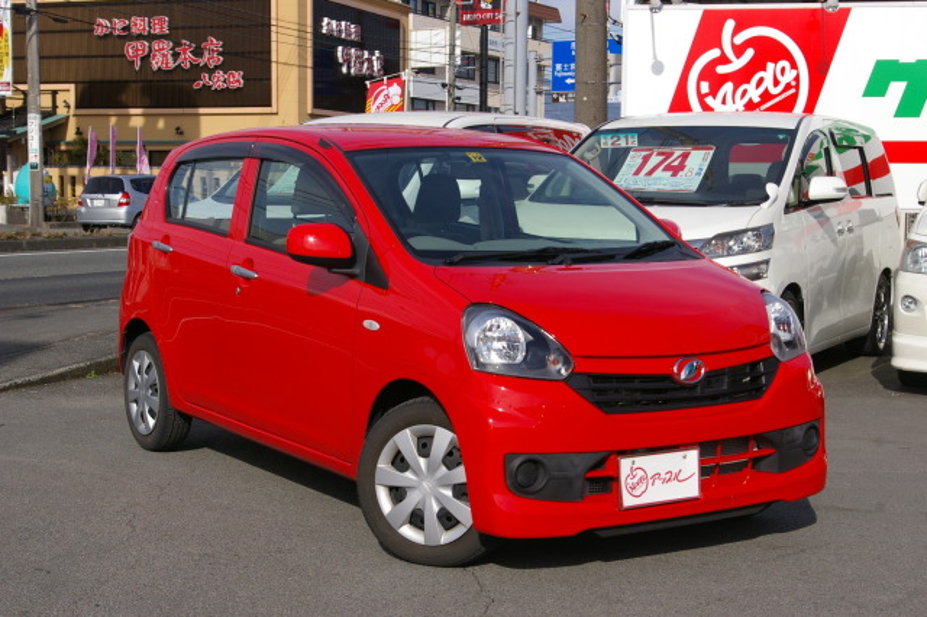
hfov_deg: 35.1
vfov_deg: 23.8
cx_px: 464
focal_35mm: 57
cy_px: 308
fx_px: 1467
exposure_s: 1/350
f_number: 9.5
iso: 200
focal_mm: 38
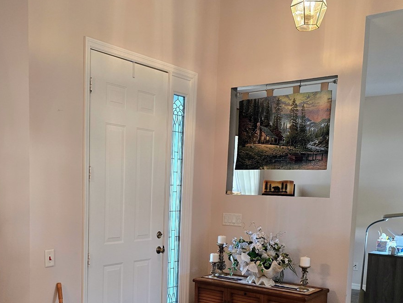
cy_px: 234
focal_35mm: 42
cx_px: 150
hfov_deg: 44.4
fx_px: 489
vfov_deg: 33.5
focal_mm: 6.3
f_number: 1.7
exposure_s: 1/120
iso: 250
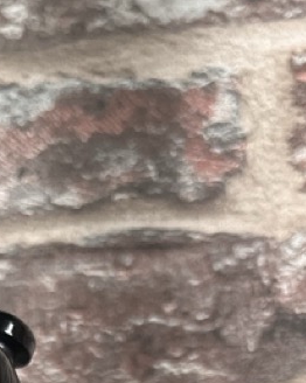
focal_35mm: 99
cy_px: 726
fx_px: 1122
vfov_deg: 15.9
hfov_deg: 15.5
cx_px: 77
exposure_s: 1/106
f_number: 1.6
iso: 125
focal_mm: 5.1
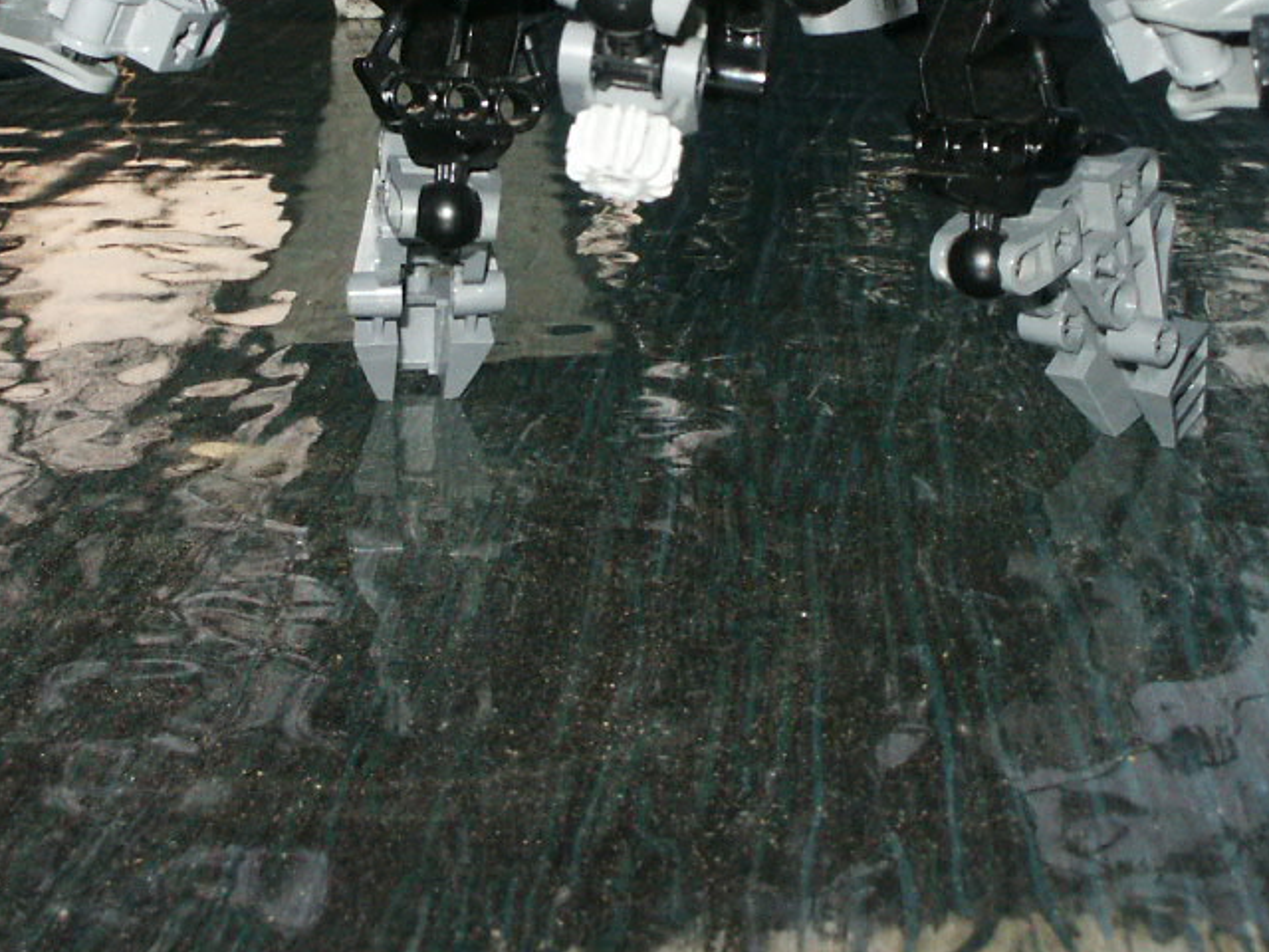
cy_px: 131
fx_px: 2713
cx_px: 613
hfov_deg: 26.3
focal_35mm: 74
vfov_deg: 19.6
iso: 200
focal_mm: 7.66
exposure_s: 1/45
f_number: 6.7
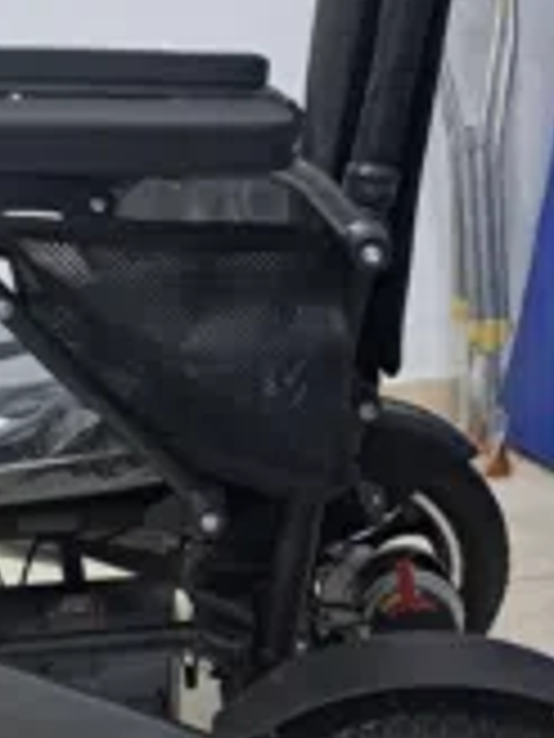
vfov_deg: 29.4
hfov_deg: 21.9
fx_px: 1408
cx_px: 81
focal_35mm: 66
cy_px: 414
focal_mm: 4
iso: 400
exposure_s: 1/50
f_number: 1.8
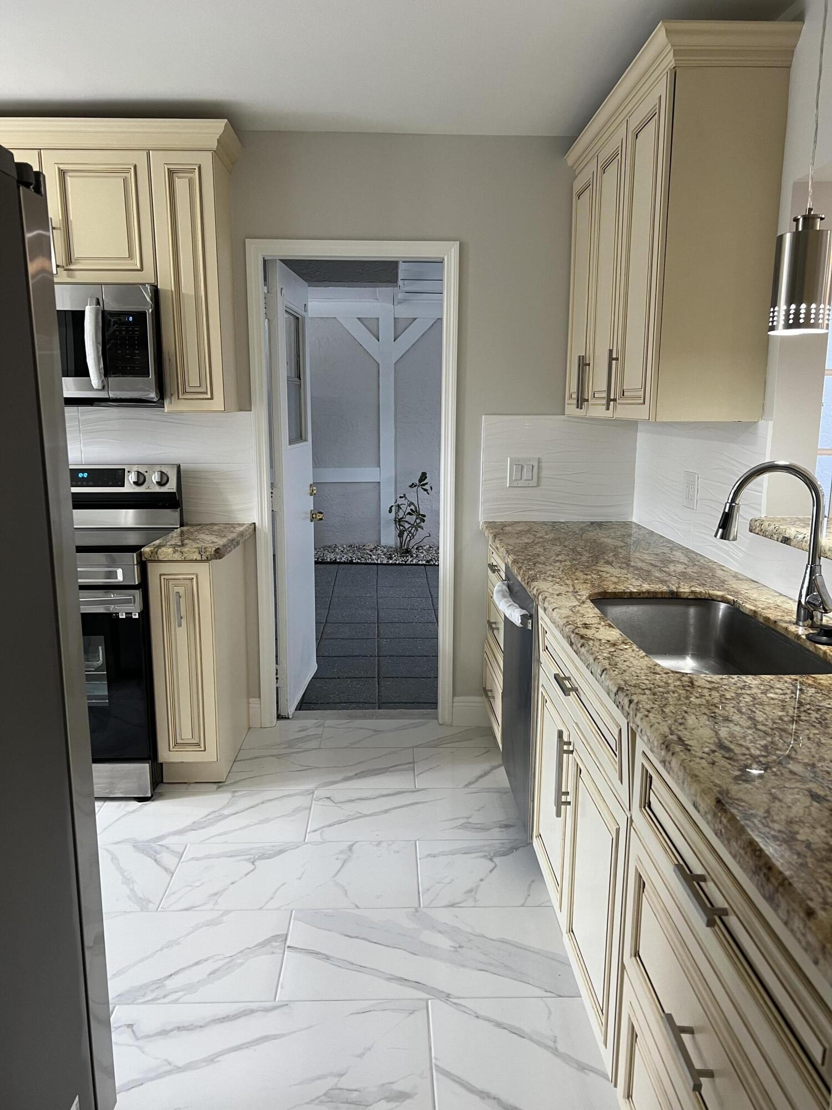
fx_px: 833
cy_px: 555
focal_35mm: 26
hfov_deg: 53.1
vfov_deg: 67.3
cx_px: 416
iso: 80
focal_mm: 5.7
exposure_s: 1/60
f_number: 1.5
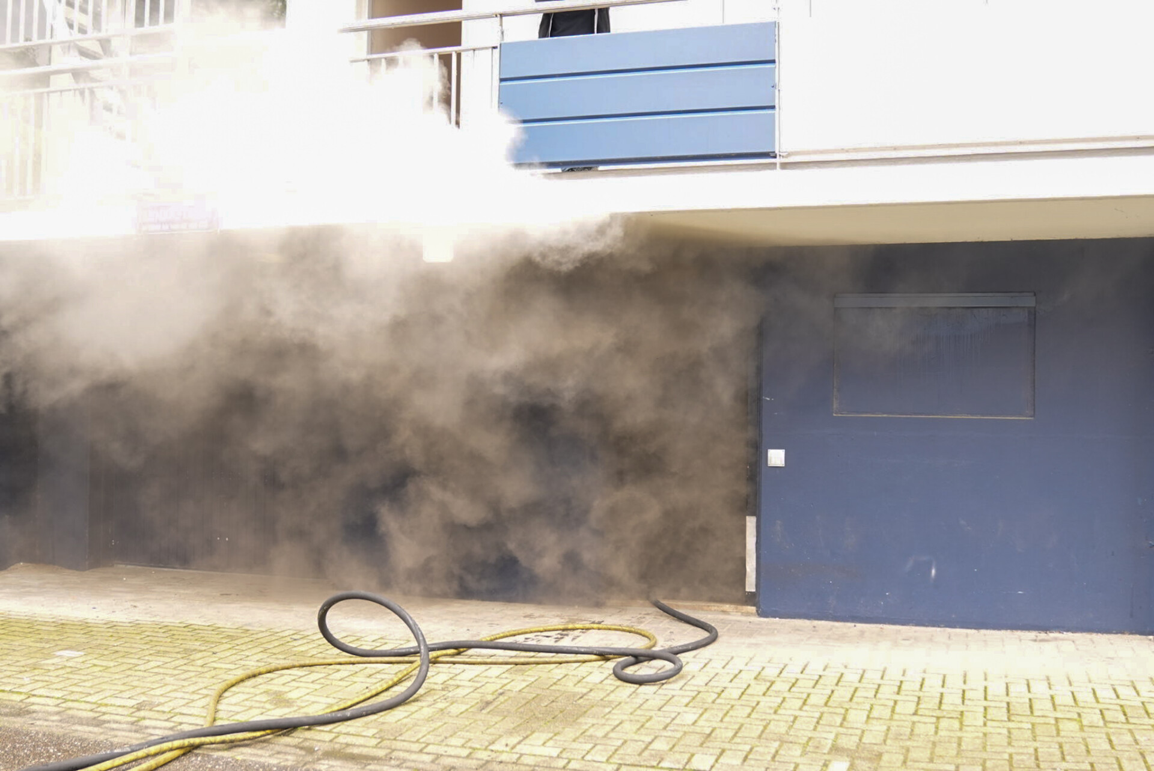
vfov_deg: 36.0
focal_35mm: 37
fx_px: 1187
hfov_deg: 51.9
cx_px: 577
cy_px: 386
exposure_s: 1/250
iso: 640
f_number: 2.8
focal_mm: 25
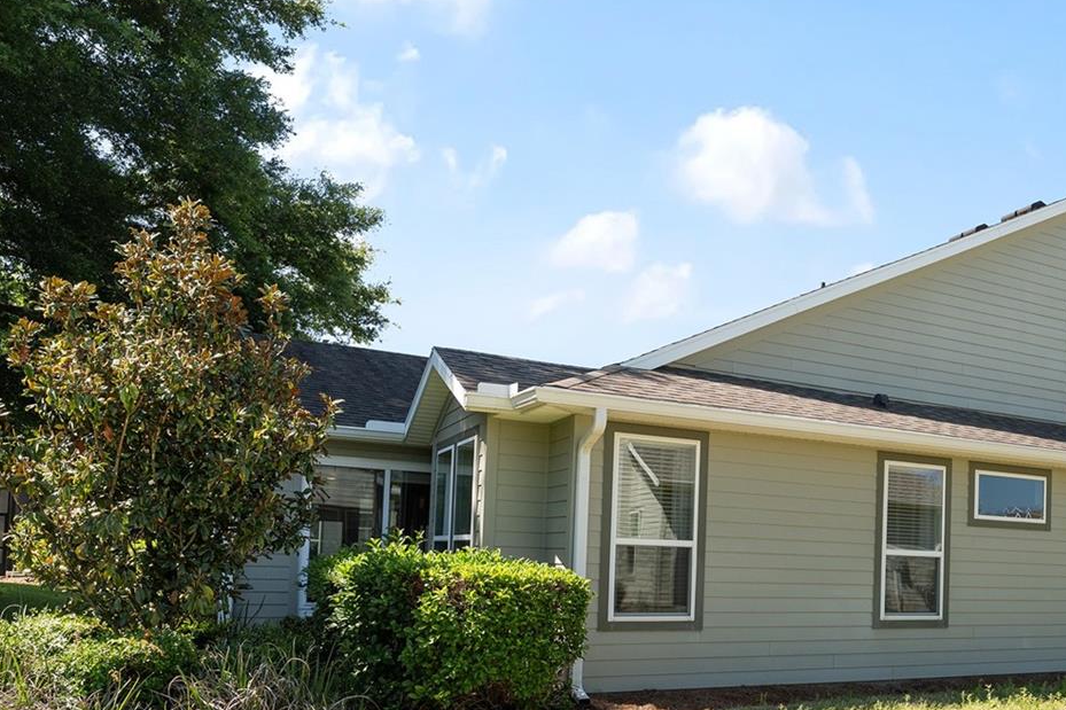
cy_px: 523
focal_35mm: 32
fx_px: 943
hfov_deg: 55.9
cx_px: 806
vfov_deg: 40.2
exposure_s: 1/800
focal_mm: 18.5
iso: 400
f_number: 7.1
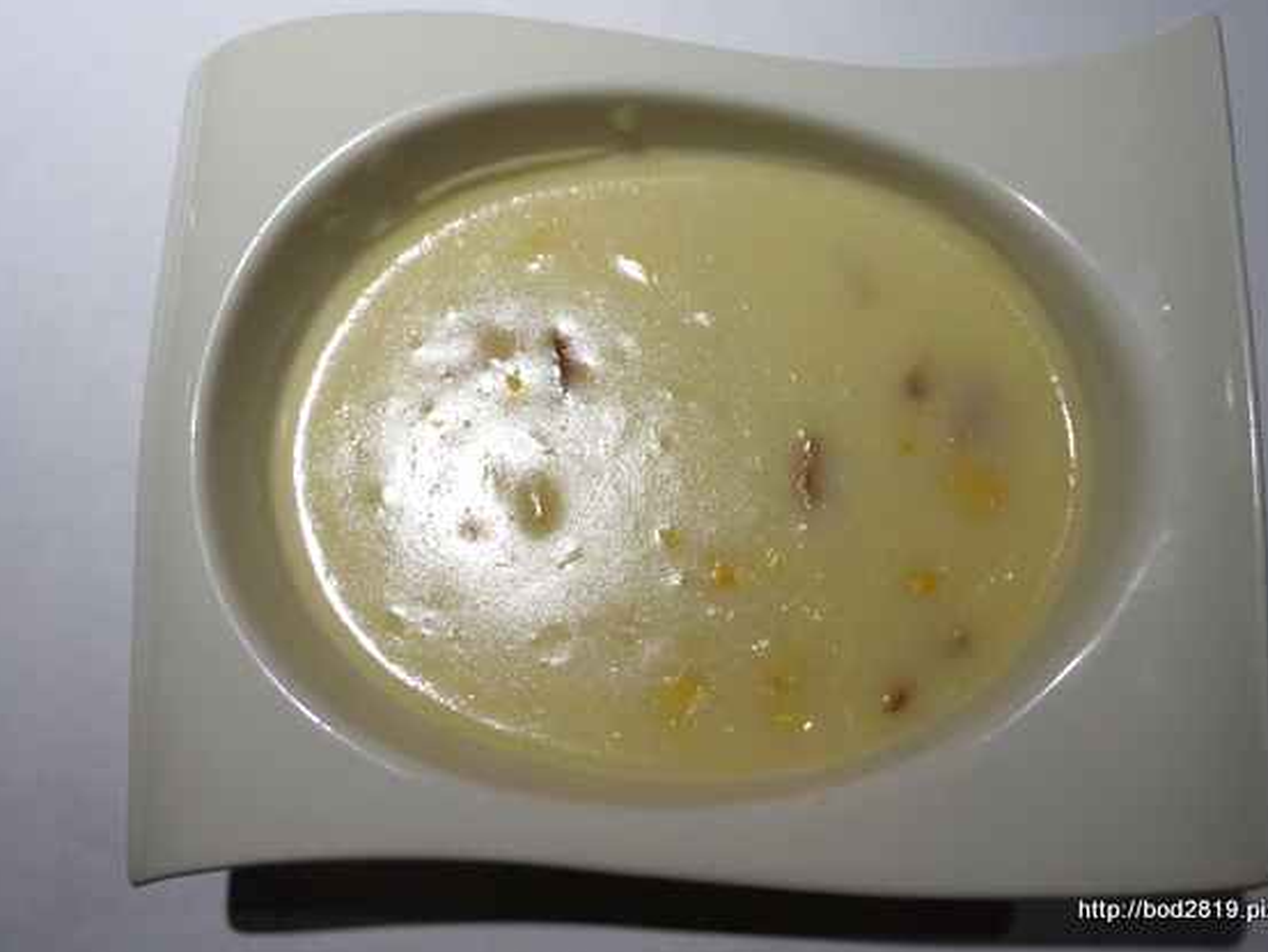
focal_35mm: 40
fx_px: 1466
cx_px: 715
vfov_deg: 36.0
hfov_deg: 46.7
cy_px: 467
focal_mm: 24
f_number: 4.5
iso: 500
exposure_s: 1/60
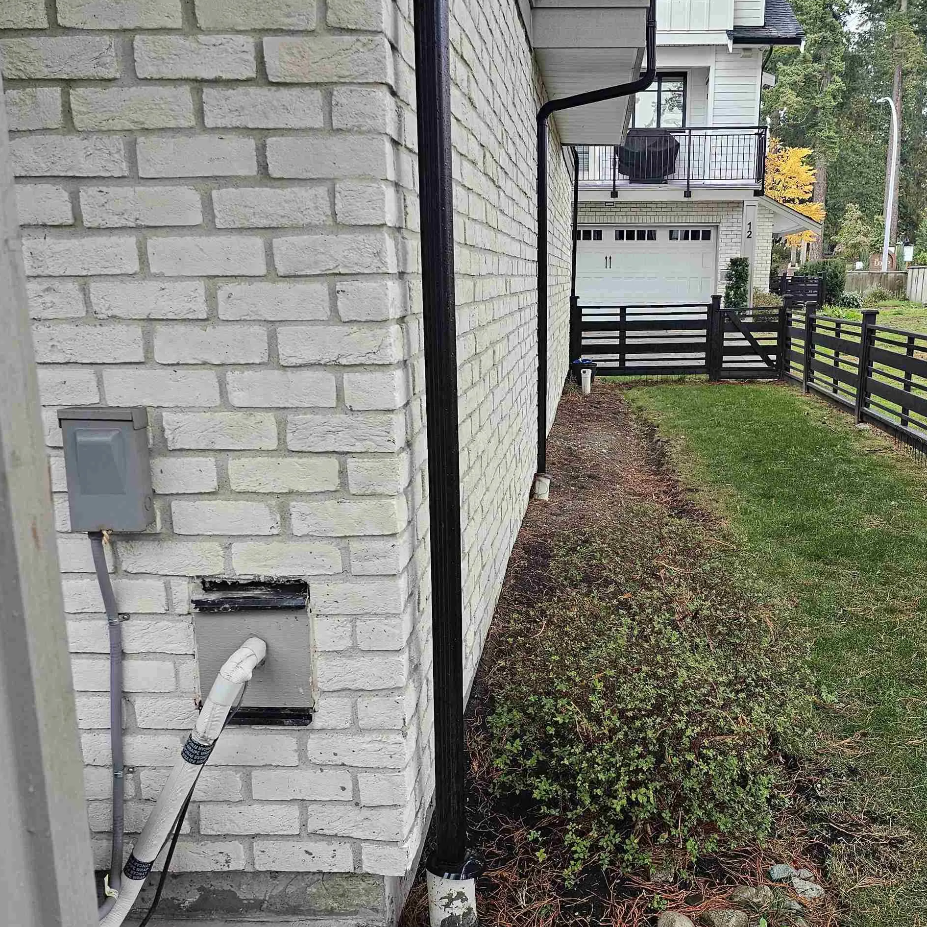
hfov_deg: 49.3
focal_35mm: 33
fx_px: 1000
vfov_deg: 49.6
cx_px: 569
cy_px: 536
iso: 320
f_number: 1.7
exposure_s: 1/120
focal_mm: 6.3
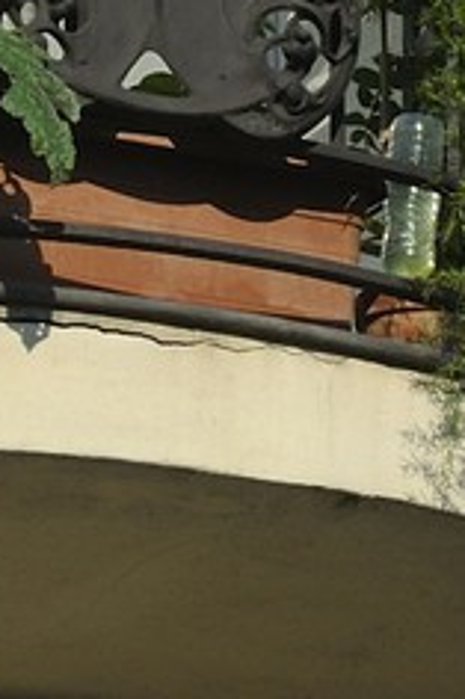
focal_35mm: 1220
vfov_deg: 1.7
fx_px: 23670
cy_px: -1102
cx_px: 444
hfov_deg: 1.1
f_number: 13
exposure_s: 1/200
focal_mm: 180
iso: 200
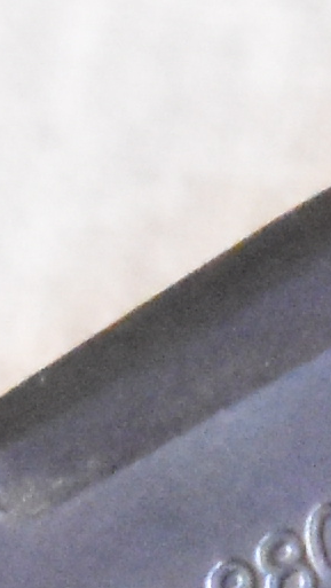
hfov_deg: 1.4
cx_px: 1426
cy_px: 925
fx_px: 13746
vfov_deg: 2.4
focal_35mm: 882
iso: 12800
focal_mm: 48
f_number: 5.3
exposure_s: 1/60
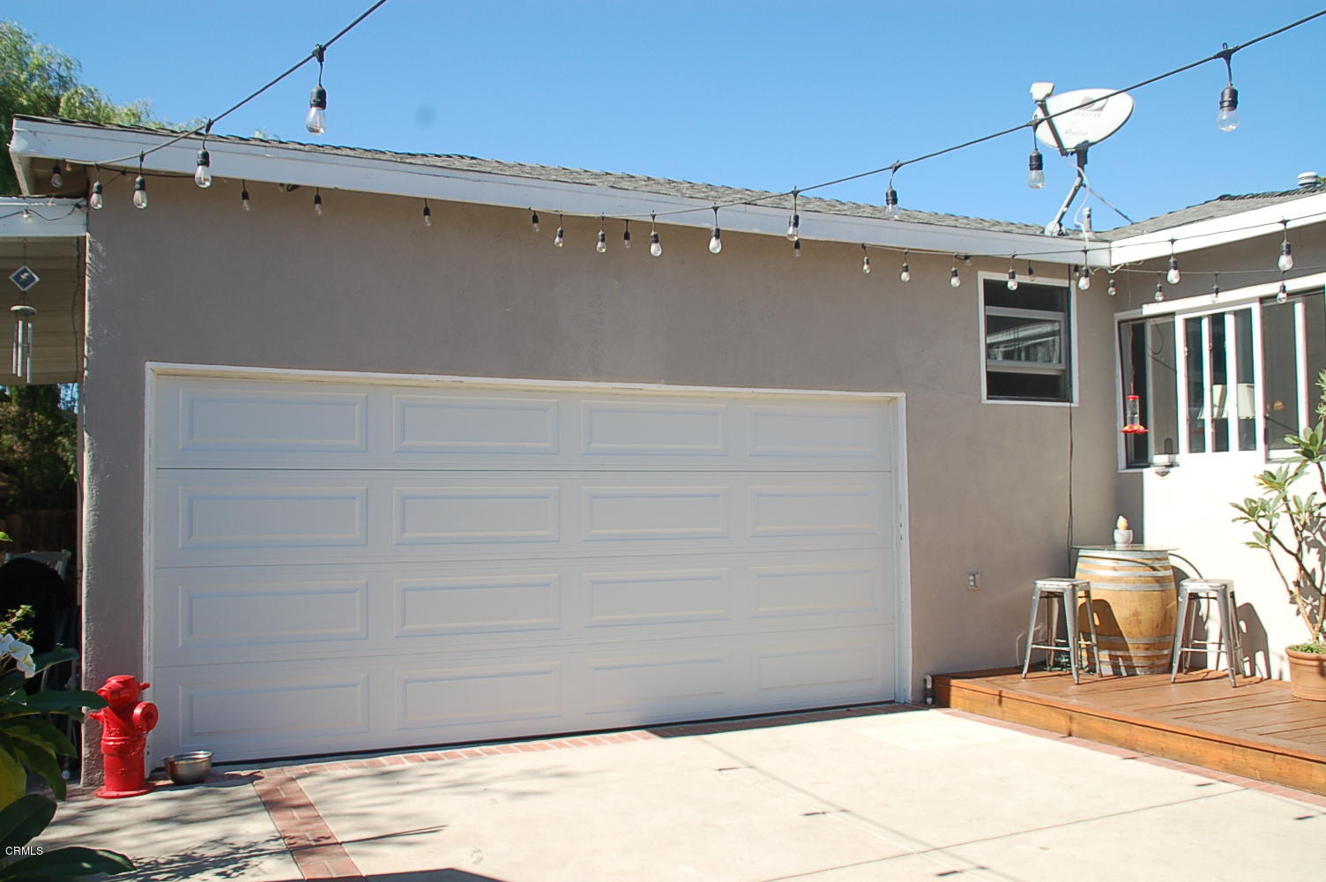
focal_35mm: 33
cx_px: 663
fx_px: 1214
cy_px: 441
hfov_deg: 57.3
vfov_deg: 39.9
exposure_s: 1/320
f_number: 9
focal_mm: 22
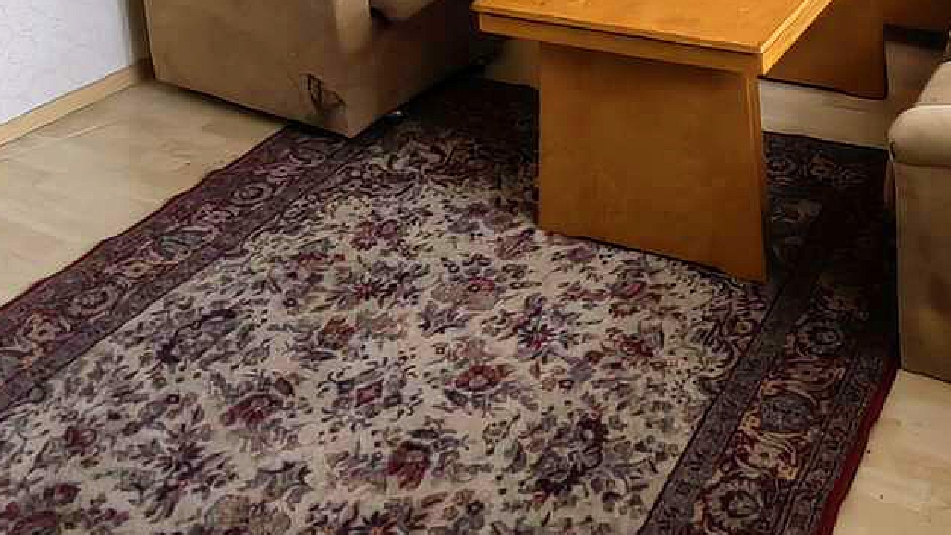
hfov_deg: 42.9
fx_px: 1185
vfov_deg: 21.0
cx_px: 661
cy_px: -296
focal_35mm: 47
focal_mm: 1.68
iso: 160
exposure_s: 1/33.3
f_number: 2.2
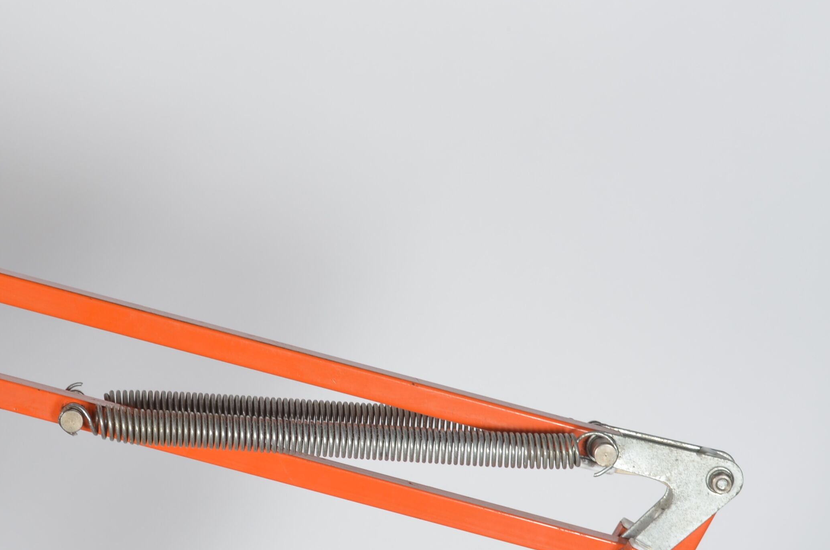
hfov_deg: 15.3
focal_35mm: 134
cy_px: 397
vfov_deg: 10.2
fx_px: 3083
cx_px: 334
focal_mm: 50
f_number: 11
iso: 100
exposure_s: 1/125
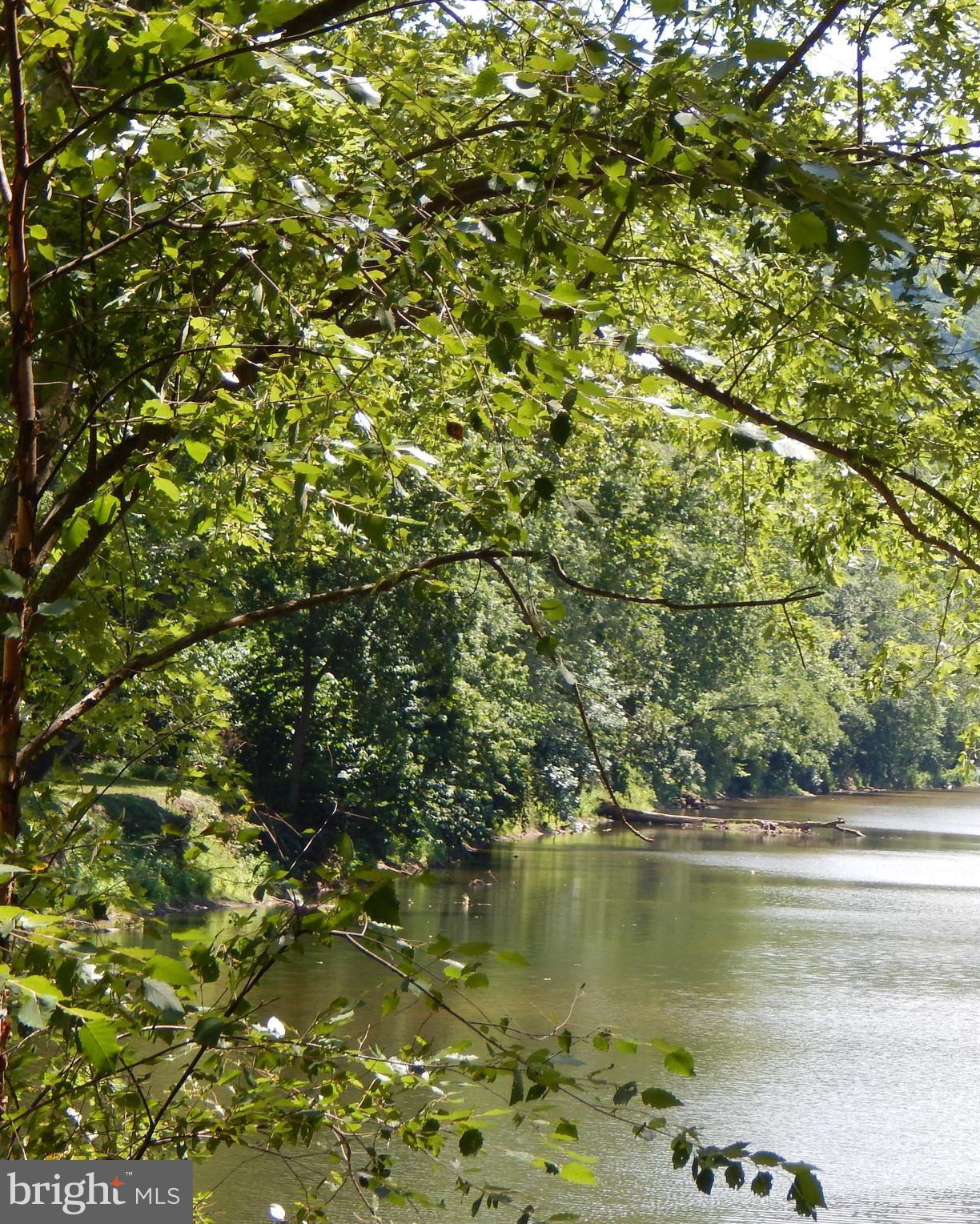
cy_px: 611
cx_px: 813
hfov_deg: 10.3
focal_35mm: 149
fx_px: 5400
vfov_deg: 12.9
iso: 125
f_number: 4.6
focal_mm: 20.5
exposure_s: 1/250
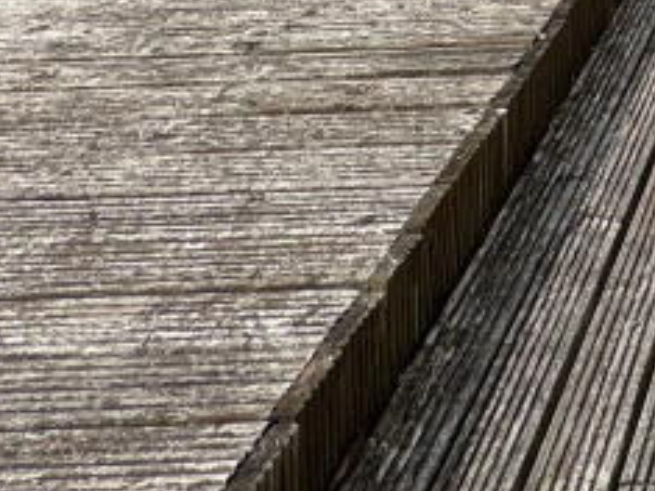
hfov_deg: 24.4
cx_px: 992
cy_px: -416
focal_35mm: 61
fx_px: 1154
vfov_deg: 18.3
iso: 50
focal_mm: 2.22
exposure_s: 1/1449
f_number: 2.2
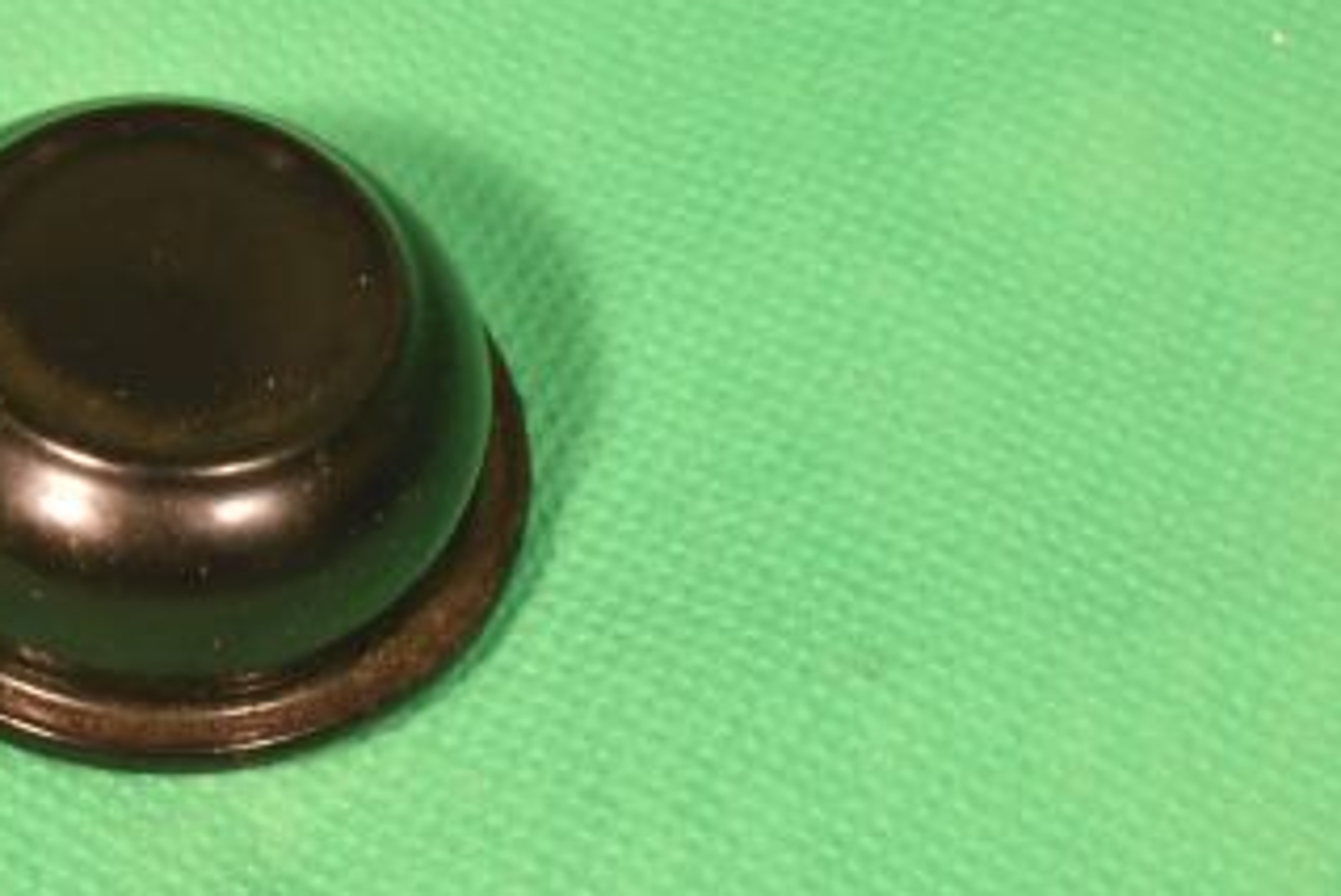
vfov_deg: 8.9
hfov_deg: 13.2
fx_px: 5774
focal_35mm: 155
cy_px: 332
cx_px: 198
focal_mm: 55
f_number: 20
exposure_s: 1/100
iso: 3600
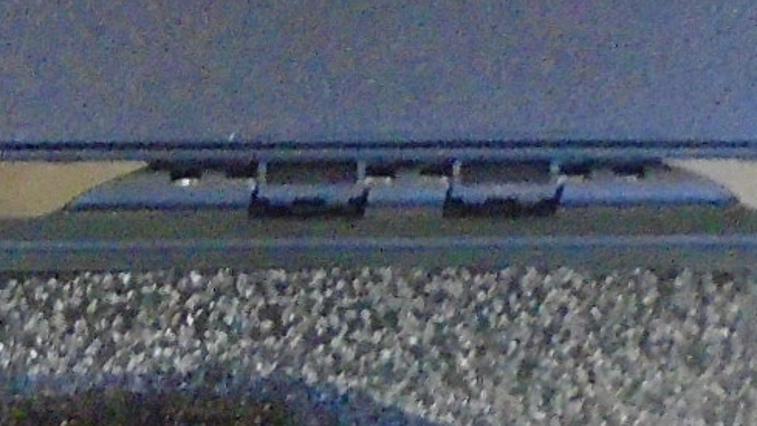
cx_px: -457
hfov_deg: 13.3
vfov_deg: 7.8
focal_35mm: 150
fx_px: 3011
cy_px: 843
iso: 800
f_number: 3.2
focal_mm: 4.6
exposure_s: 1/25
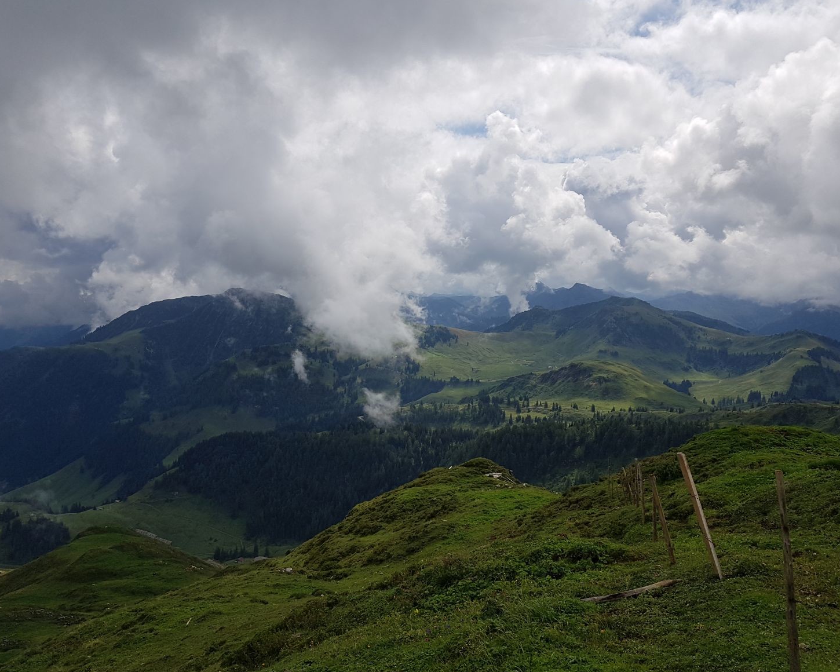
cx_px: 395
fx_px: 696
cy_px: 334
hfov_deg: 62.2
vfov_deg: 51.5
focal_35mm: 28
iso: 50
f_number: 1.7
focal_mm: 4.2
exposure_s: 1/5488
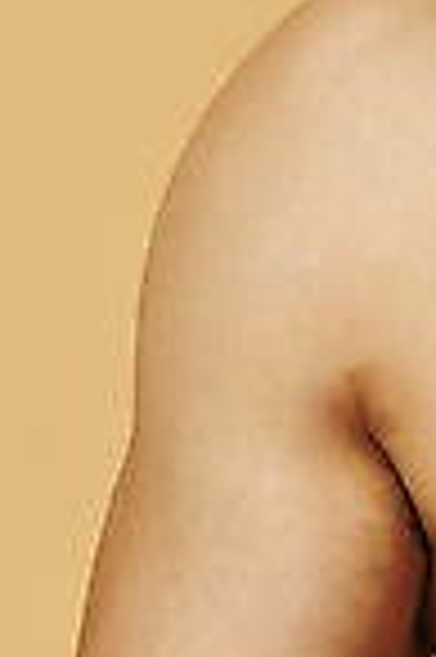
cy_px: 644
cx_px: 524
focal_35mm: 288
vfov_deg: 7.1
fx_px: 5244
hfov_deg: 4.7
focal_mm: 105
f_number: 20
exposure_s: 1/125
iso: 100
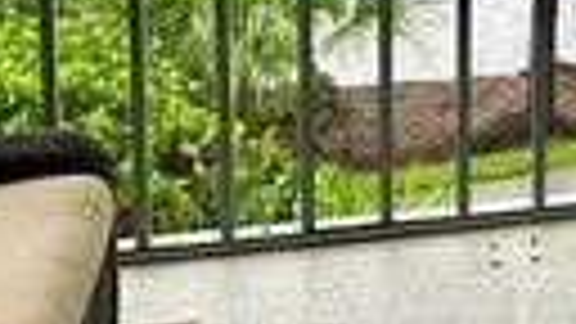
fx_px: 1558
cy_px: -376
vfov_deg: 10.6
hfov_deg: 18.4
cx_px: 882
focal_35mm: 102
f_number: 1.78
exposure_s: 1/129
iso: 64
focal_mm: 6.86
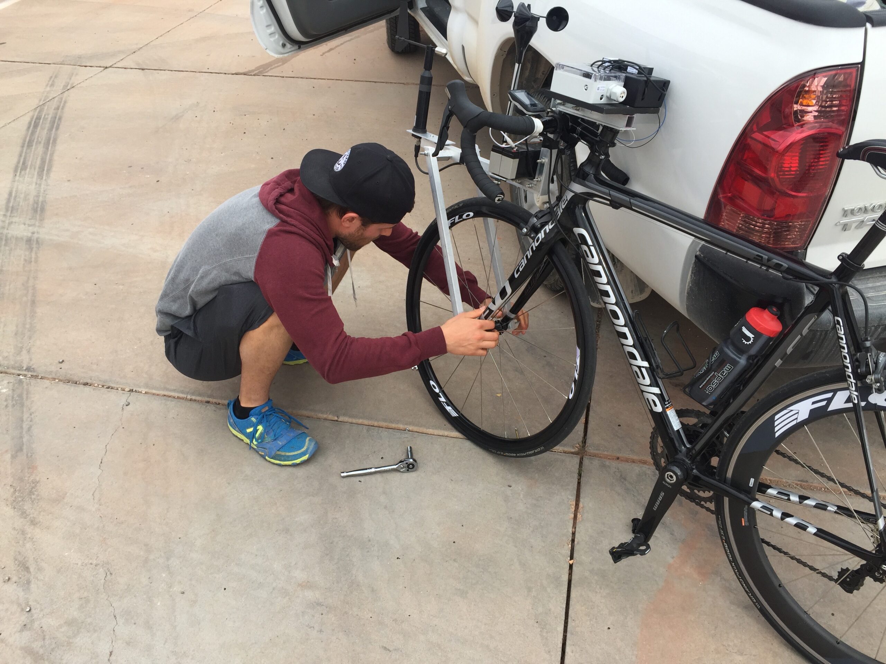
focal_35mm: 29
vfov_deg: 48.2
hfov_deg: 61.7
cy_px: 332
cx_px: 443
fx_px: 742
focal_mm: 4.15
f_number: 2.2
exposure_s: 1/706
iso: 32
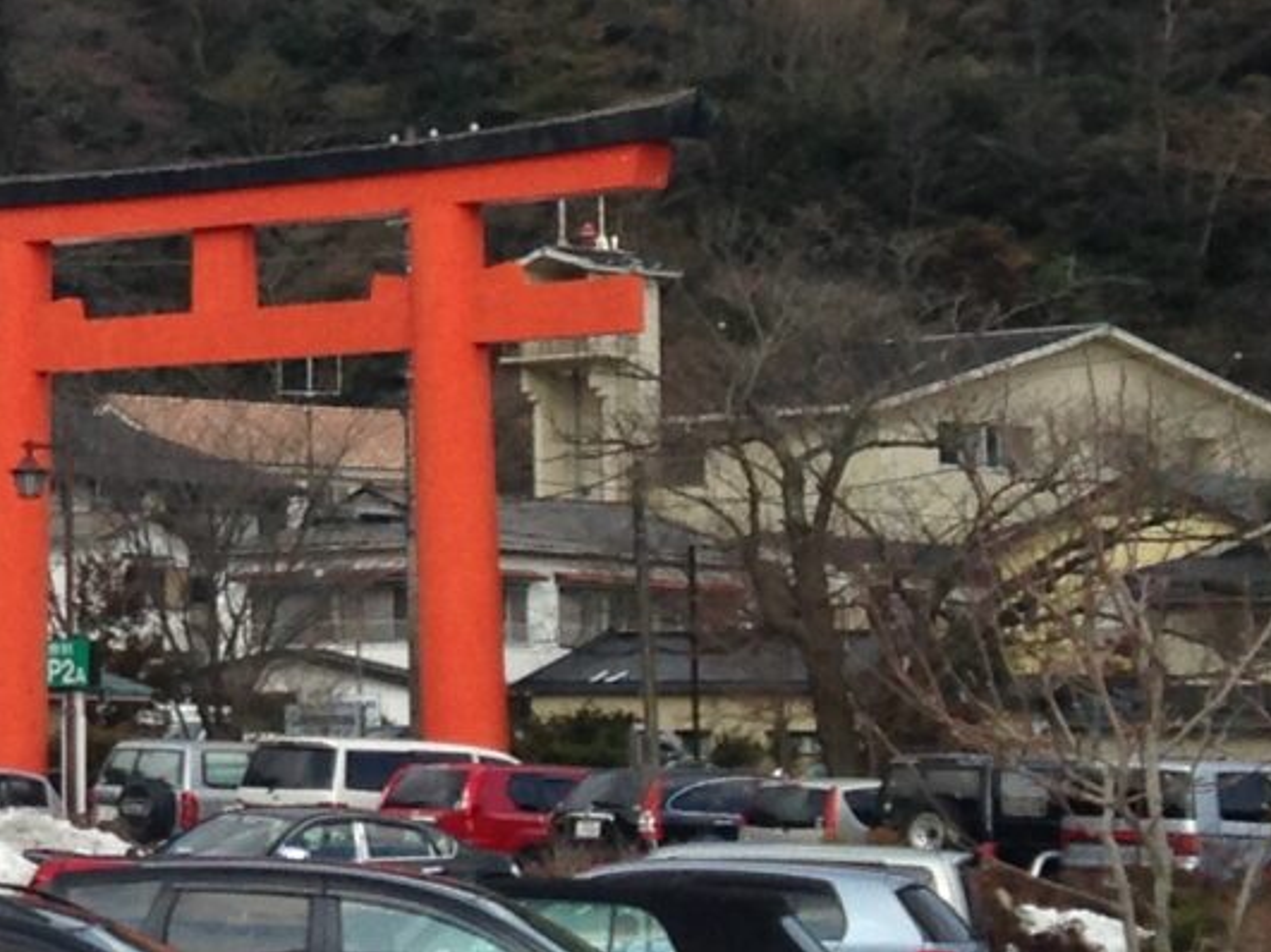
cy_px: 266
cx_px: -845
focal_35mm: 159
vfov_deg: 9.3
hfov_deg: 11.7
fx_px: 5837
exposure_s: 1/935
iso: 50
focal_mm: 4.12
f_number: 2.4
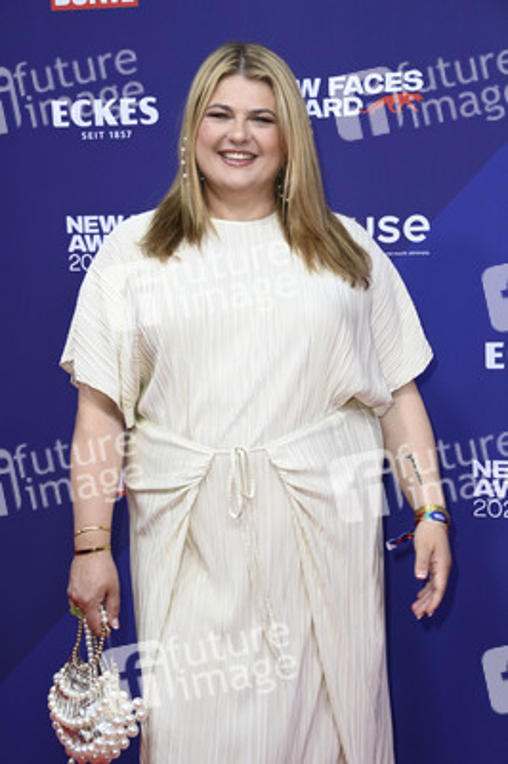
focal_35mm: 68
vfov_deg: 29.7
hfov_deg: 20.0
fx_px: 1442
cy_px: 382
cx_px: 254
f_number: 5.6
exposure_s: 1/200
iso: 800
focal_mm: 68
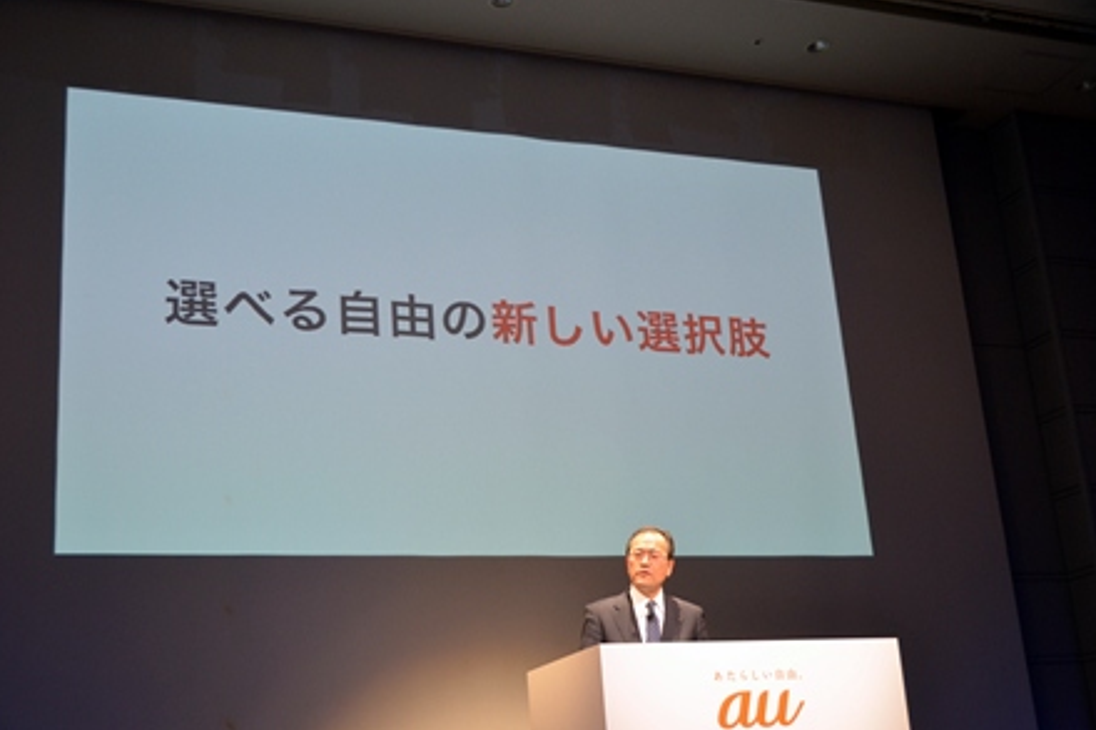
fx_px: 1446
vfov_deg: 28.3
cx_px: 543
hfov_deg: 41.5
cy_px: 364
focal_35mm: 48
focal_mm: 31
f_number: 4.5
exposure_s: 1/80
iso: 1000
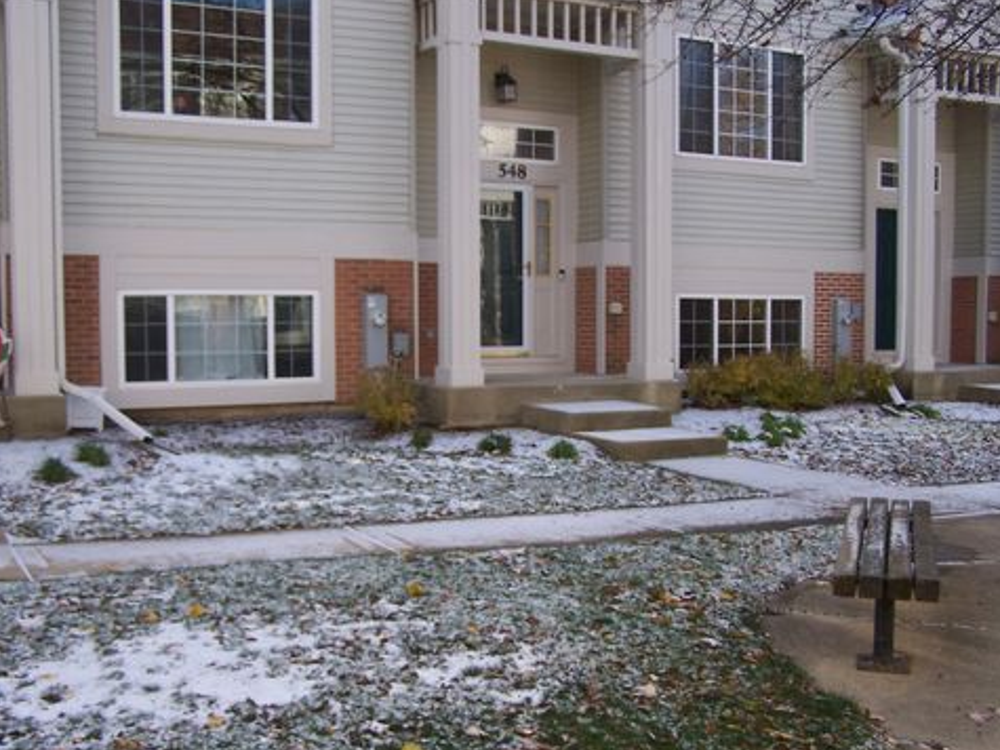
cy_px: 387
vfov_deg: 35.9
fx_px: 1155
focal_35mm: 40
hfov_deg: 46.8
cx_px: 491
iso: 80
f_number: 2.8
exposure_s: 1/400
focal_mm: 6.3
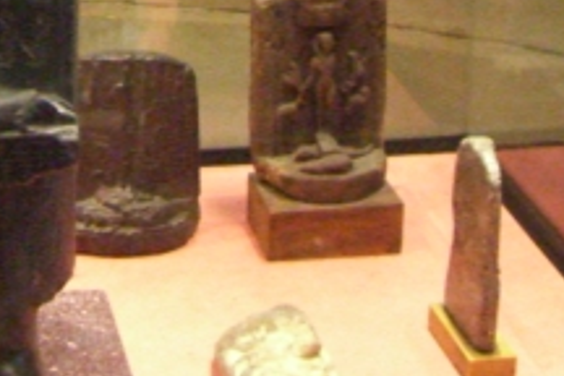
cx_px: 16
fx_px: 1833
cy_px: -251
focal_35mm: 117
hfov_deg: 17.1
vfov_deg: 11.1
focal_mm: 6.2
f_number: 2.7
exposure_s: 1/30
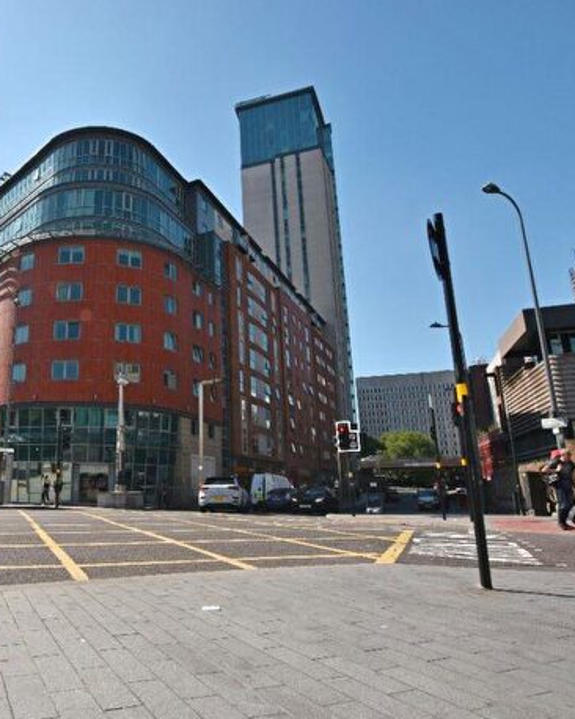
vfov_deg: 70.9
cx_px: 126
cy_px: 360
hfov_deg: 55.7
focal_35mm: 24
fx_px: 504
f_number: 10
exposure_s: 1/200
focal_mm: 11
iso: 100
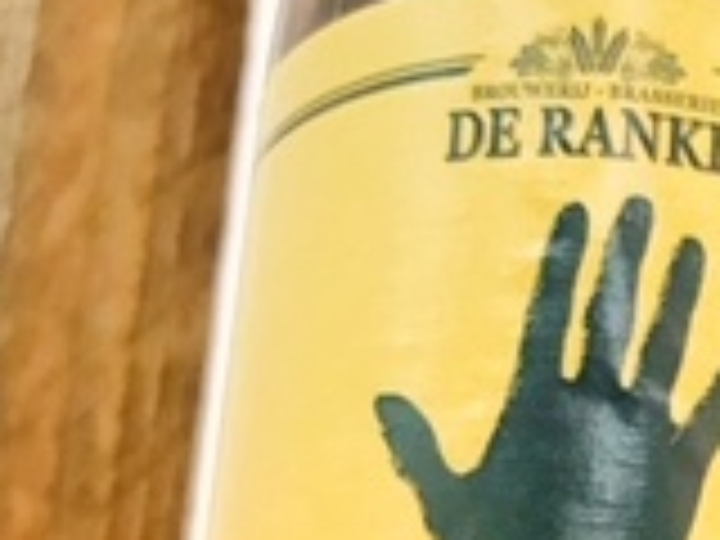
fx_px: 2330
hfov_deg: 16.1
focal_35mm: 112
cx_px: 1089
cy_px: 562
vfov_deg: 13.0
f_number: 1.8
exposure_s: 1/25
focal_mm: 3.99
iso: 40
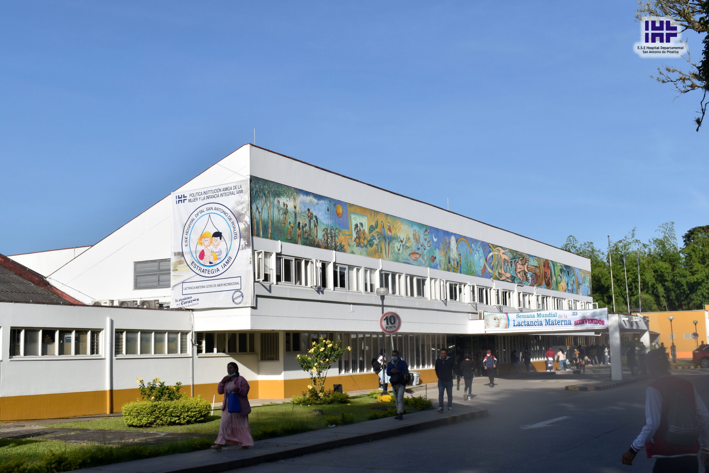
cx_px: 354
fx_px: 827
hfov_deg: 46.4
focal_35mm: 42
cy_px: 236
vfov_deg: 31.9
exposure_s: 1/160
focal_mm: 28
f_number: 13
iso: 100
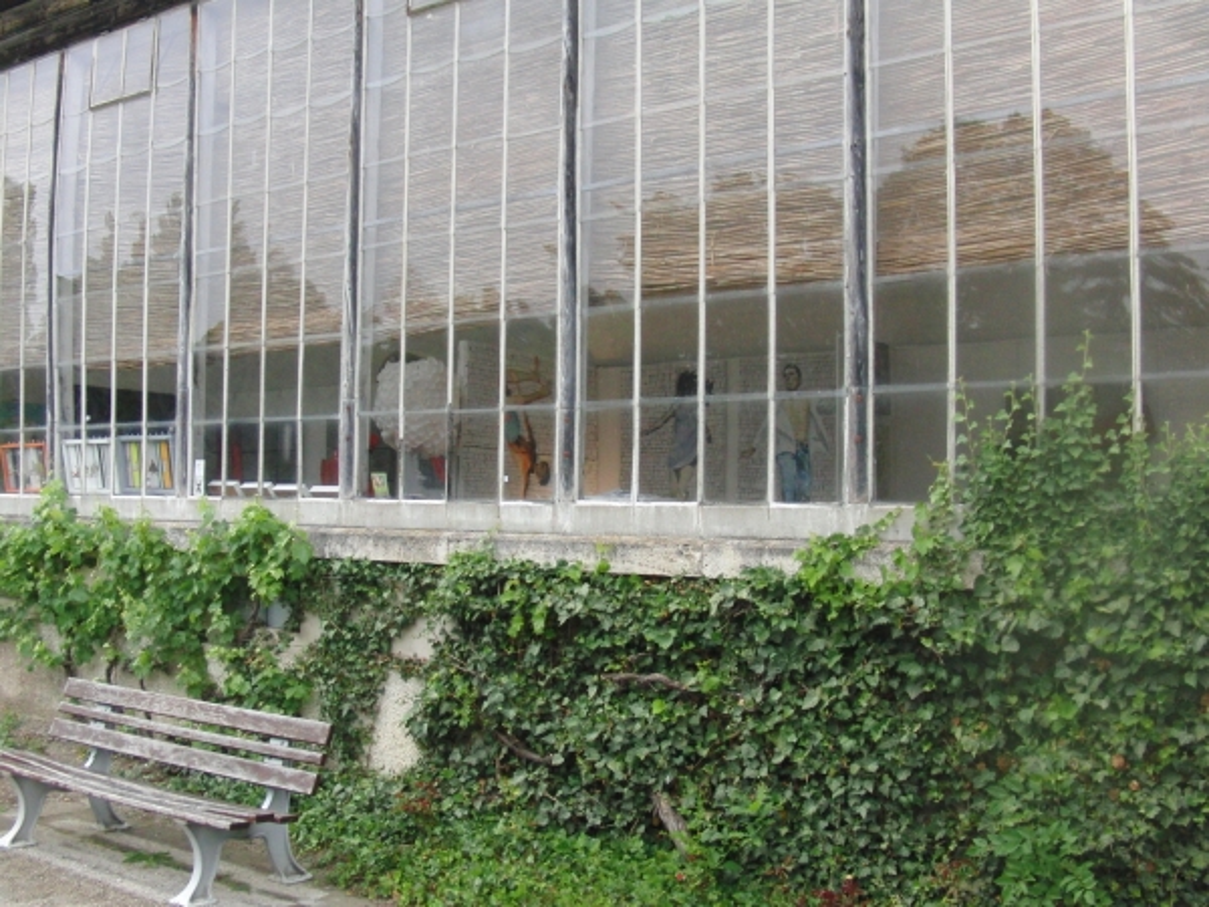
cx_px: 604
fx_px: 1292
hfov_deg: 50.1
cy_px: 454
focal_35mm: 37
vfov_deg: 38.7
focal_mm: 6.42
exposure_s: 1/640
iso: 400
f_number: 3.6
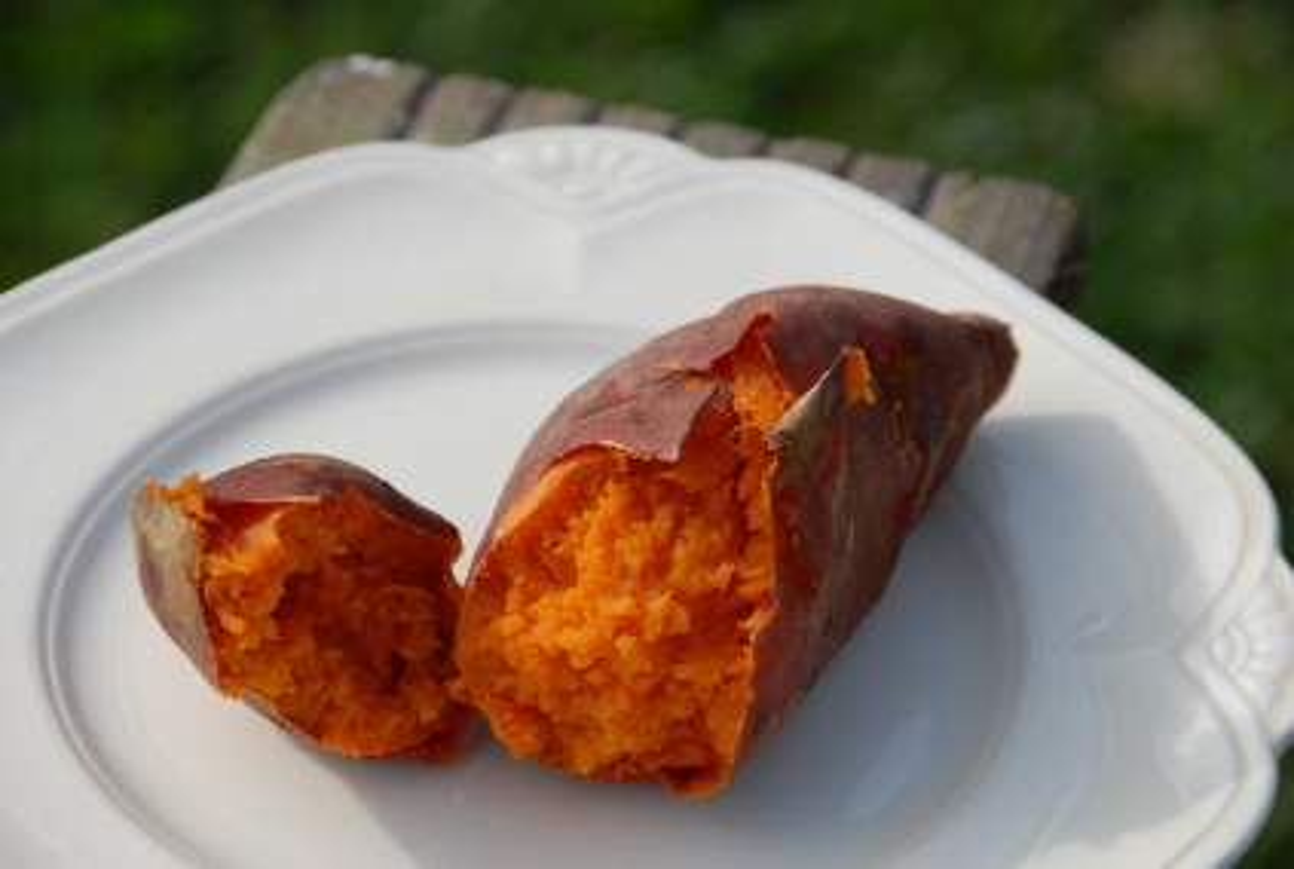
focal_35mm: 300
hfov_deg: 6.9
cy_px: 434
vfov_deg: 4.6
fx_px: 10806
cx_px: 647
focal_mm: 200
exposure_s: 1/200
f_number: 7.1
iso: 100
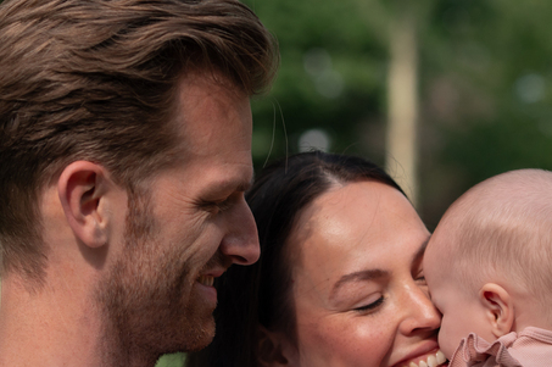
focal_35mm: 142
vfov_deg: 9.6
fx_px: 2175
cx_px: 307
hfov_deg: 14.5
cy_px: 251
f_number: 4
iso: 1000
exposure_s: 1/400
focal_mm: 85
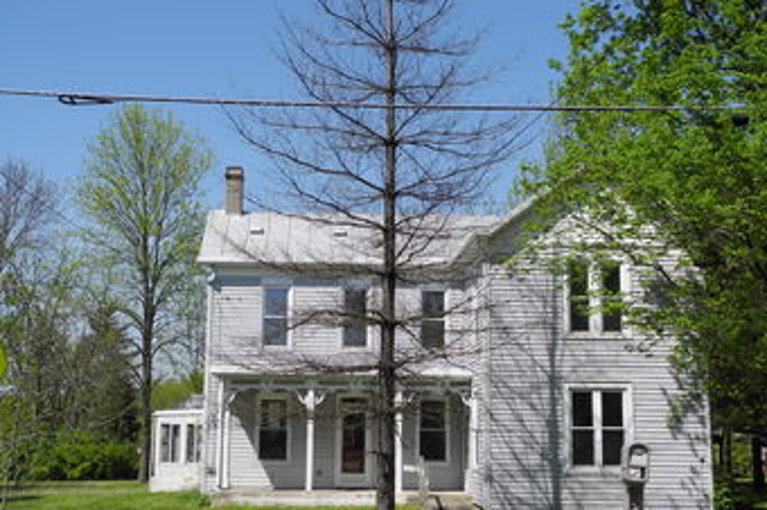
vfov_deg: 25.4
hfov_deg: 37.6
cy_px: 287
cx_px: 379
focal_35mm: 53
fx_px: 1128
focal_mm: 10.7
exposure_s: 1/924
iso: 100
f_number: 4.5
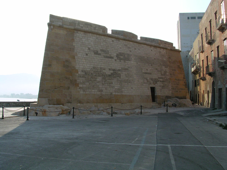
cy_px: 85
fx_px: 243
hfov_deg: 50.1
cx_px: 114
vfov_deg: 38.7
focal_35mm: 37
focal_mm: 5.6
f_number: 4.5
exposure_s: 1/325
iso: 100
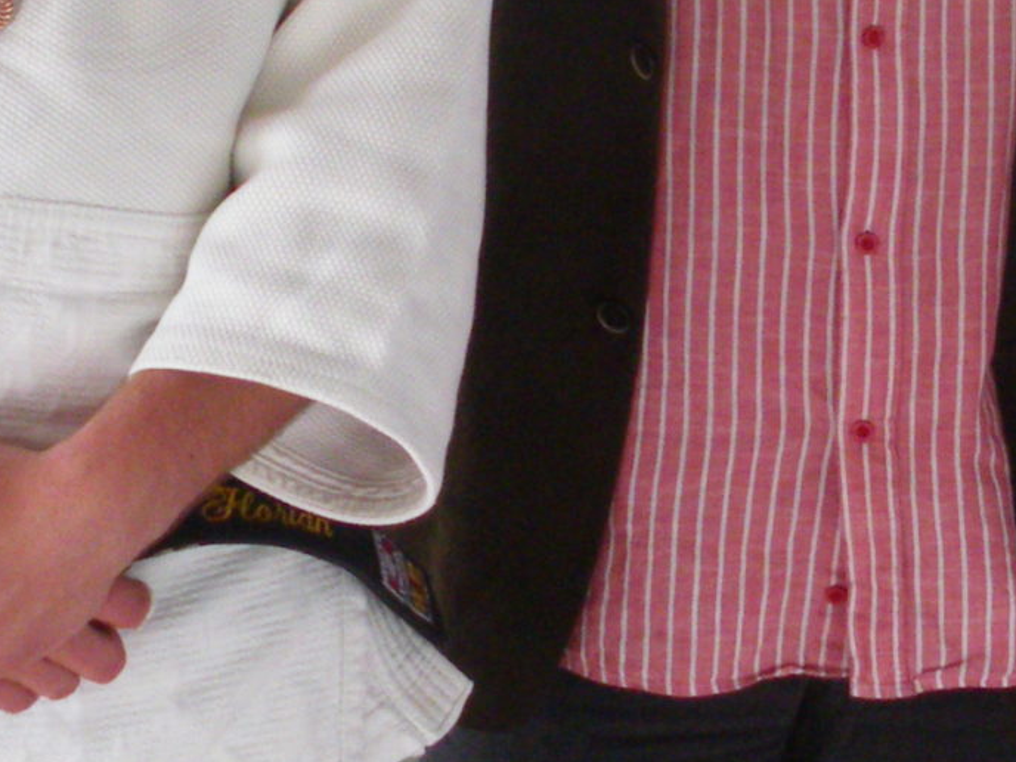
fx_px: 3933
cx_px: 722
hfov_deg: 14.7
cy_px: -155
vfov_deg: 10.9
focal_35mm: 134
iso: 320
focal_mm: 6.3
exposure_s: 1/50
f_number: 3.5
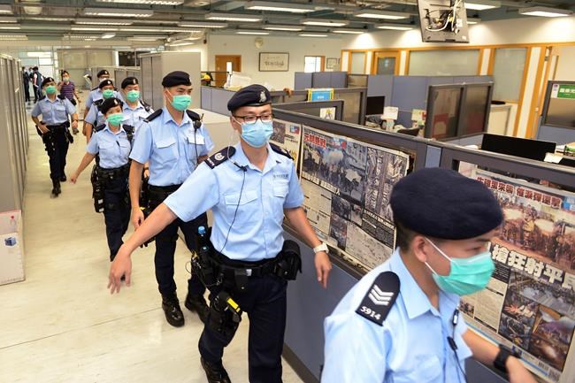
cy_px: 192
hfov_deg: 93.3
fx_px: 271
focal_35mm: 17
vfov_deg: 70.4
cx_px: 288
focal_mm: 17
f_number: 4
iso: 2500
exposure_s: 1/160
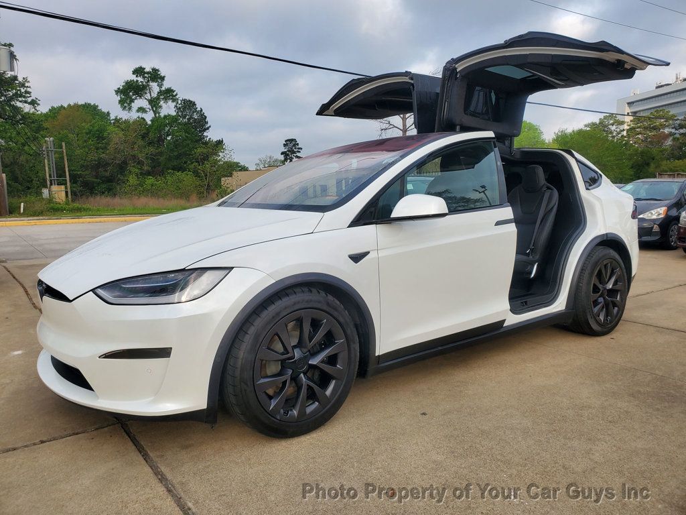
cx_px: 343
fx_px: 515
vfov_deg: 53.1
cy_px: 258
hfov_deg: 67.3
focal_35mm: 26
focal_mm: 4.3
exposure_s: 1/616
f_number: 2.4
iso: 50
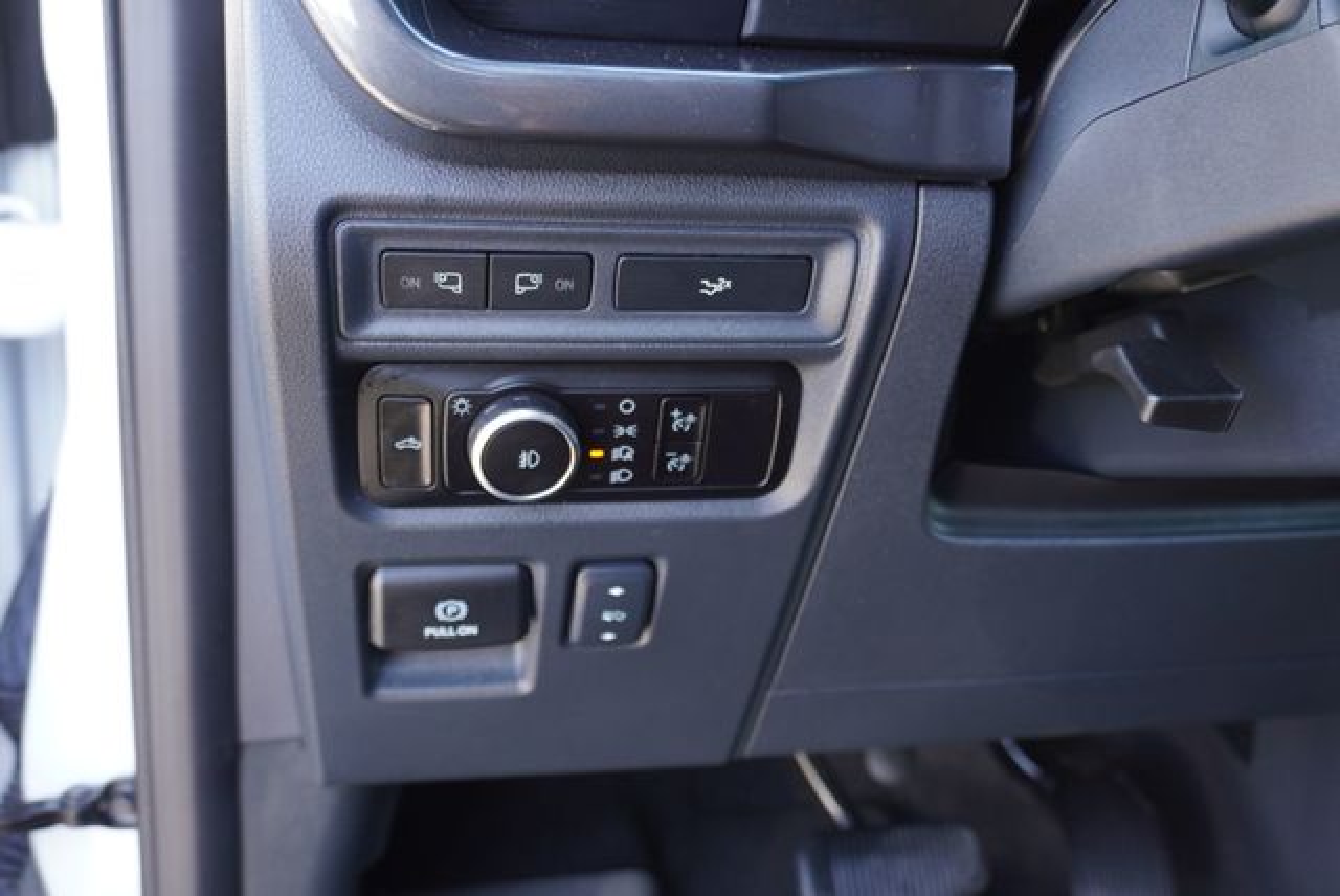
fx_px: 1174
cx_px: 670
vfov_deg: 41.8
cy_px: 448
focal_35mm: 32
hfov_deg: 59.4
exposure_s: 1/60
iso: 400
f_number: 4
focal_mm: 21
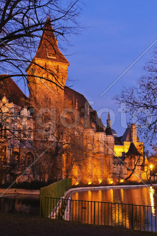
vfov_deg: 46.5
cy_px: 118
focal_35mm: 42
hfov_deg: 31.8
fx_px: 276
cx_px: 78
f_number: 3.5
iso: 1400
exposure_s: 1/30
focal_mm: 28
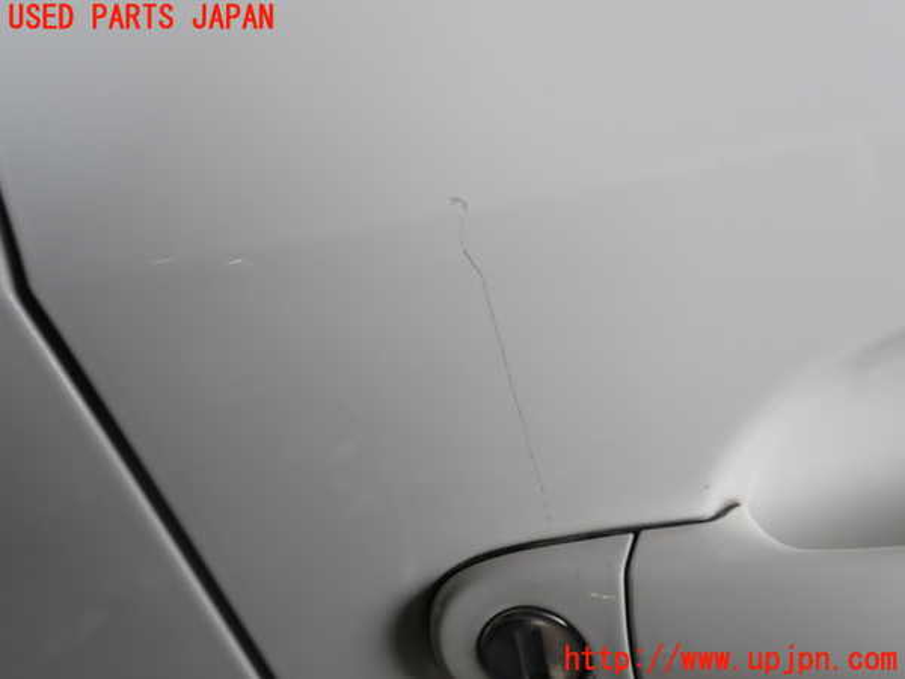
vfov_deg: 46.8
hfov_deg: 60.0
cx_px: 452
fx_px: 784
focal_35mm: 30
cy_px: 340
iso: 100
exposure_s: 1/80
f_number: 3.2
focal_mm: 5.4
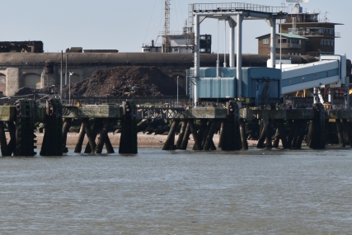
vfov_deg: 5.6
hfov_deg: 8.4
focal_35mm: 245
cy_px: 80
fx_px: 2396
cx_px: 124
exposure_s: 1/400
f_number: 10
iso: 200
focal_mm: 100
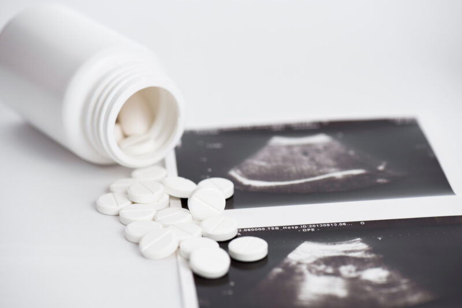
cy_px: 154
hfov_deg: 19.4
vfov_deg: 13.1
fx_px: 1348
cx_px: 231
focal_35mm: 105
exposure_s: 1/200
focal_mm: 105
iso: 100
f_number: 6.3
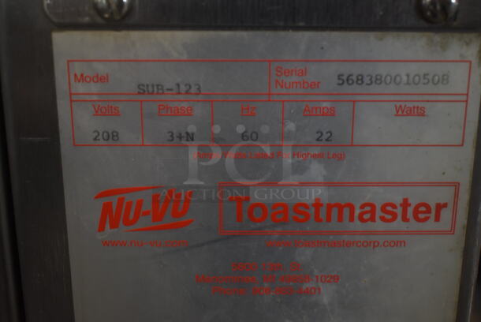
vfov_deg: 32.0
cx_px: 240
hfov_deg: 46.4
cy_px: 161
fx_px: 562
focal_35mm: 42
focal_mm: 28
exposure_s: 1/60
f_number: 4.2
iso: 800
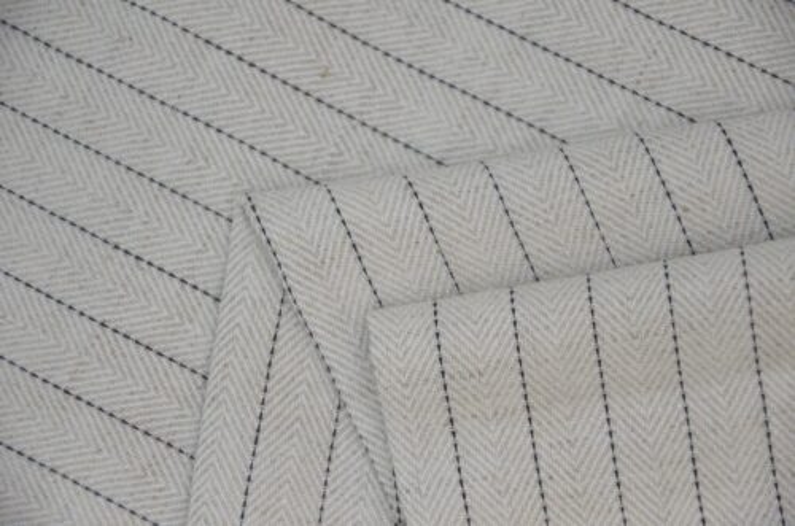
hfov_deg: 13.1
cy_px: 263
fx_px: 3470
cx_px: 398
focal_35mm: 158
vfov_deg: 8.7
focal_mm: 105
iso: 5000
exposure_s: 1/8000
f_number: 5.6
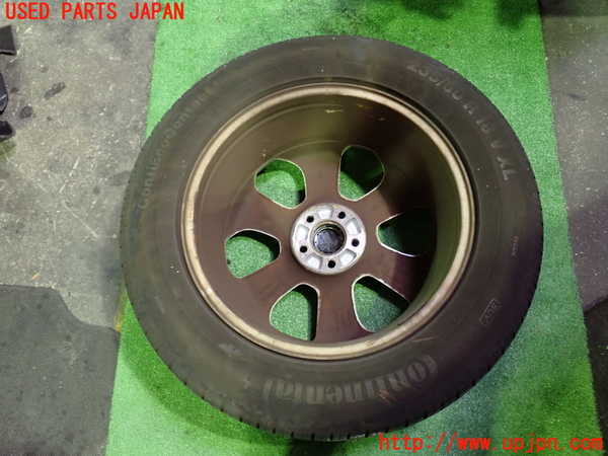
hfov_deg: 60.0
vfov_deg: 46.8
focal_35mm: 30
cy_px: 228
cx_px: 304
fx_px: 527
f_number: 2.3
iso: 800
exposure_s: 1/20
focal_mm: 5.4
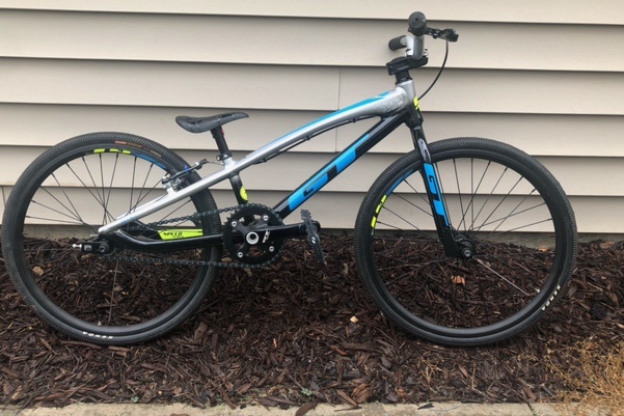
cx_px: 299
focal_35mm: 31
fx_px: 537
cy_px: 187
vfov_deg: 42.3
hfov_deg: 60.3
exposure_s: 1/120
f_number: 1.8
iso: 25
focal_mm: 3.99
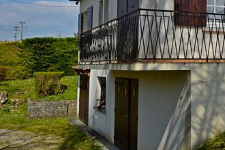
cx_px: 239
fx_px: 399
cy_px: 32
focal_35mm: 64
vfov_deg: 21.0
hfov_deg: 28.9
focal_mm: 20
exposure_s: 1/320
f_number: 9
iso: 100
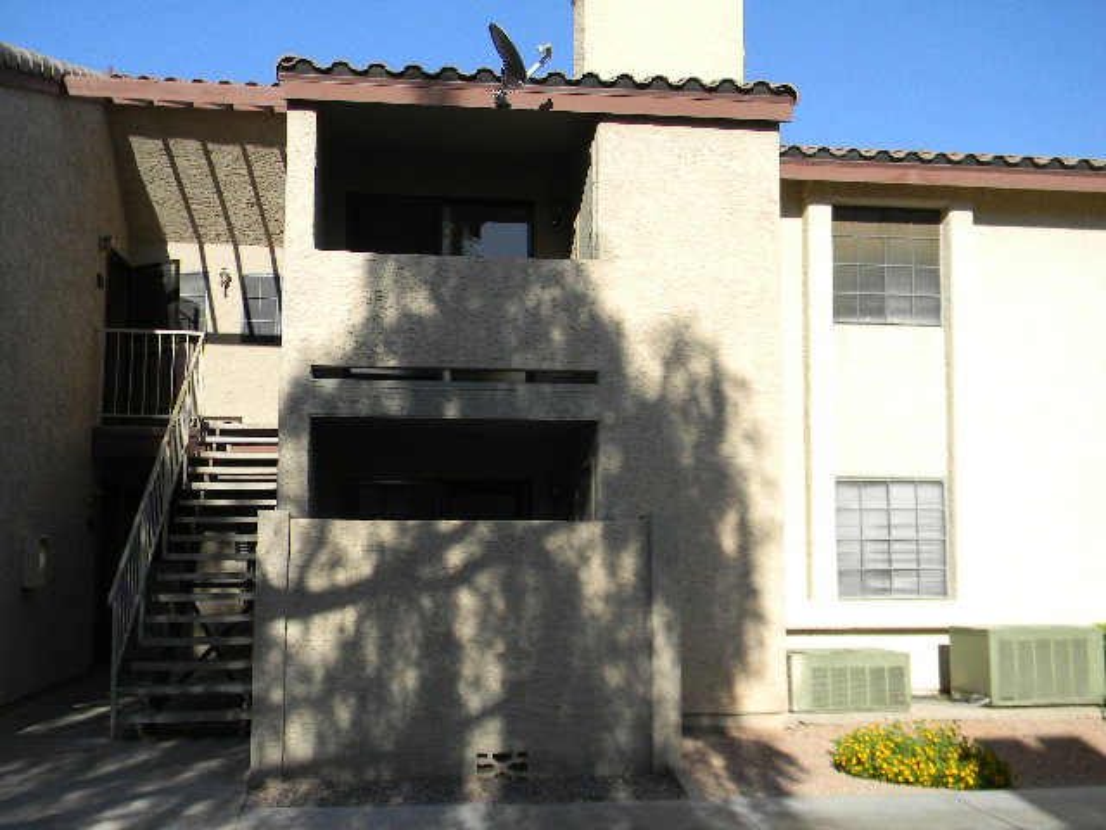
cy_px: 415
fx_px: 1150
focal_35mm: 36
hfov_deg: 51.4
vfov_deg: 39.7
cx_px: 553
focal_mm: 6.4
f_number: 7.4
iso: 112
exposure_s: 1/249
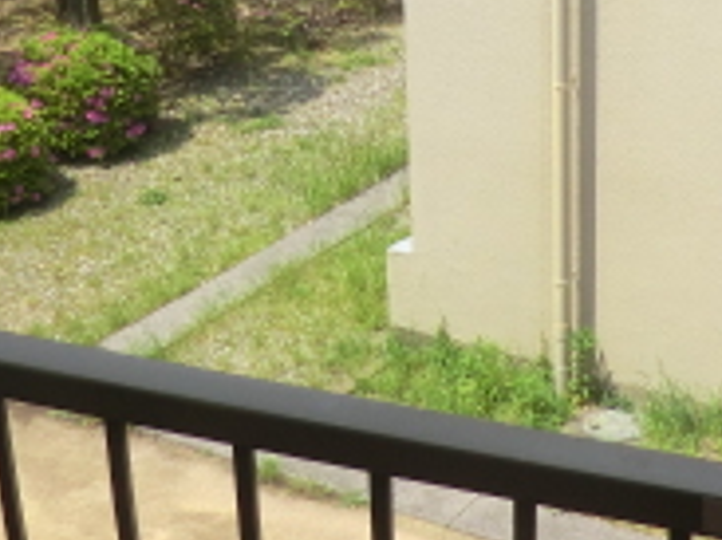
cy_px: 126
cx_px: 473
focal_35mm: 84
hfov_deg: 23.2
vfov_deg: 17.4
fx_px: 1751
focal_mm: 4.3
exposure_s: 1/640
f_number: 3.2
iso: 80
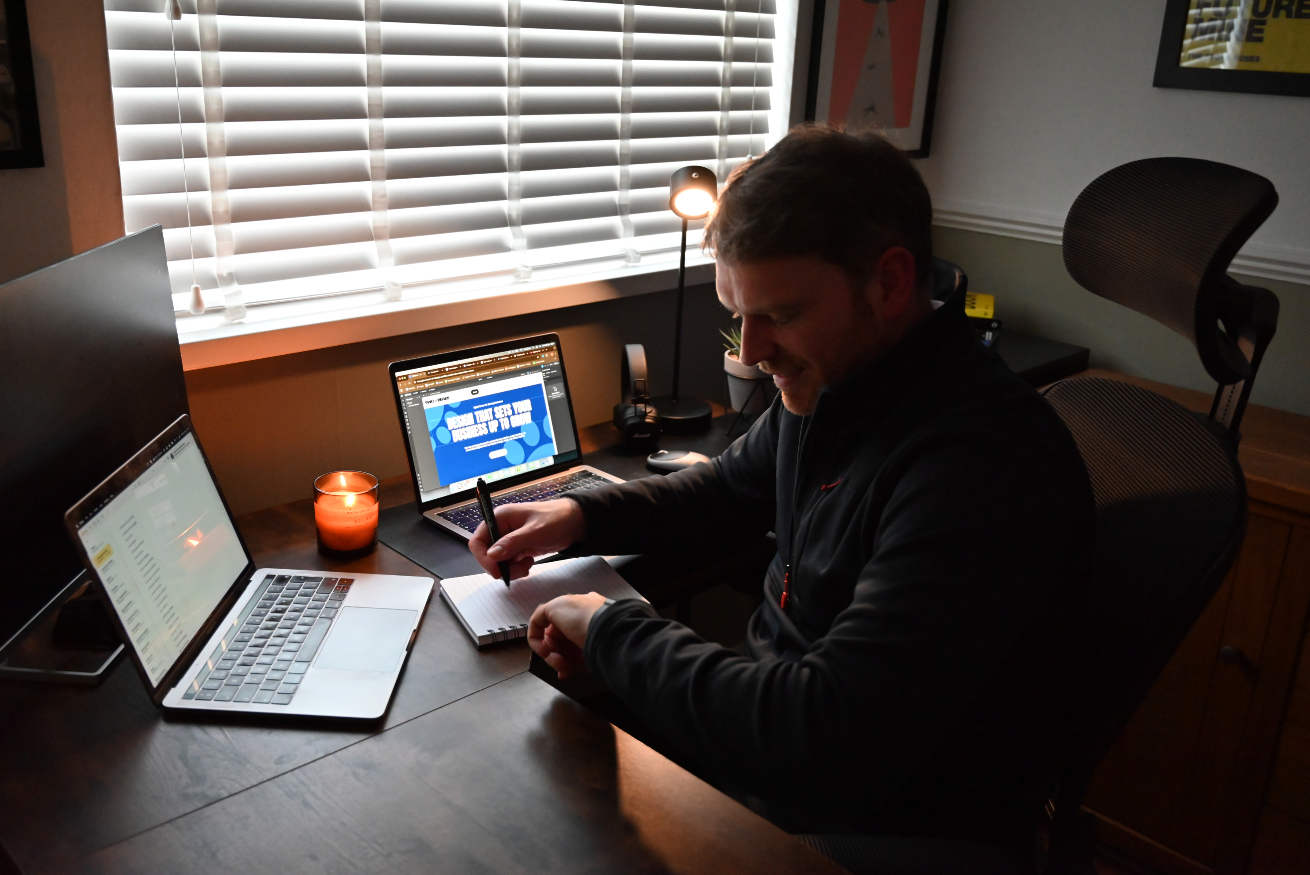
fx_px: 1183
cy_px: 438
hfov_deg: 57.9
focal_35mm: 32
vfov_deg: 40.6
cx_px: 655
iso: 5000
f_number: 4
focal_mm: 32.5
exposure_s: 1/60
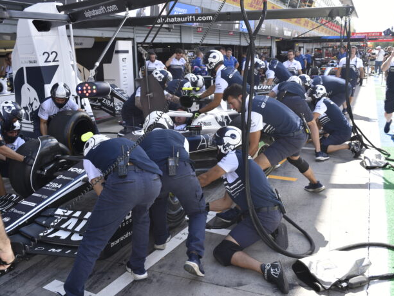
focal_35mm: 35
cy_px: 148
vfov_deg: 40.7
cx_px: 182
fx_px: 398
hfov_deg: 52.6
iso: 400
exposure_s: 1/250
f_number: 8
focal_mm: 32
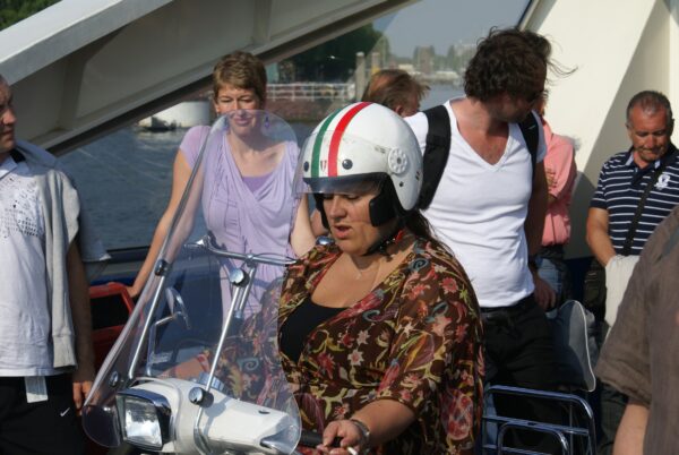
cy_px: 228
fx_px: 1983
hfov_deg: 19.4
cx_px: 340
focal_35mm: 105
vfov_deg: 13.1
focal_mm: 70
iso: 100
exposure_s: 1/320
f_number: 9
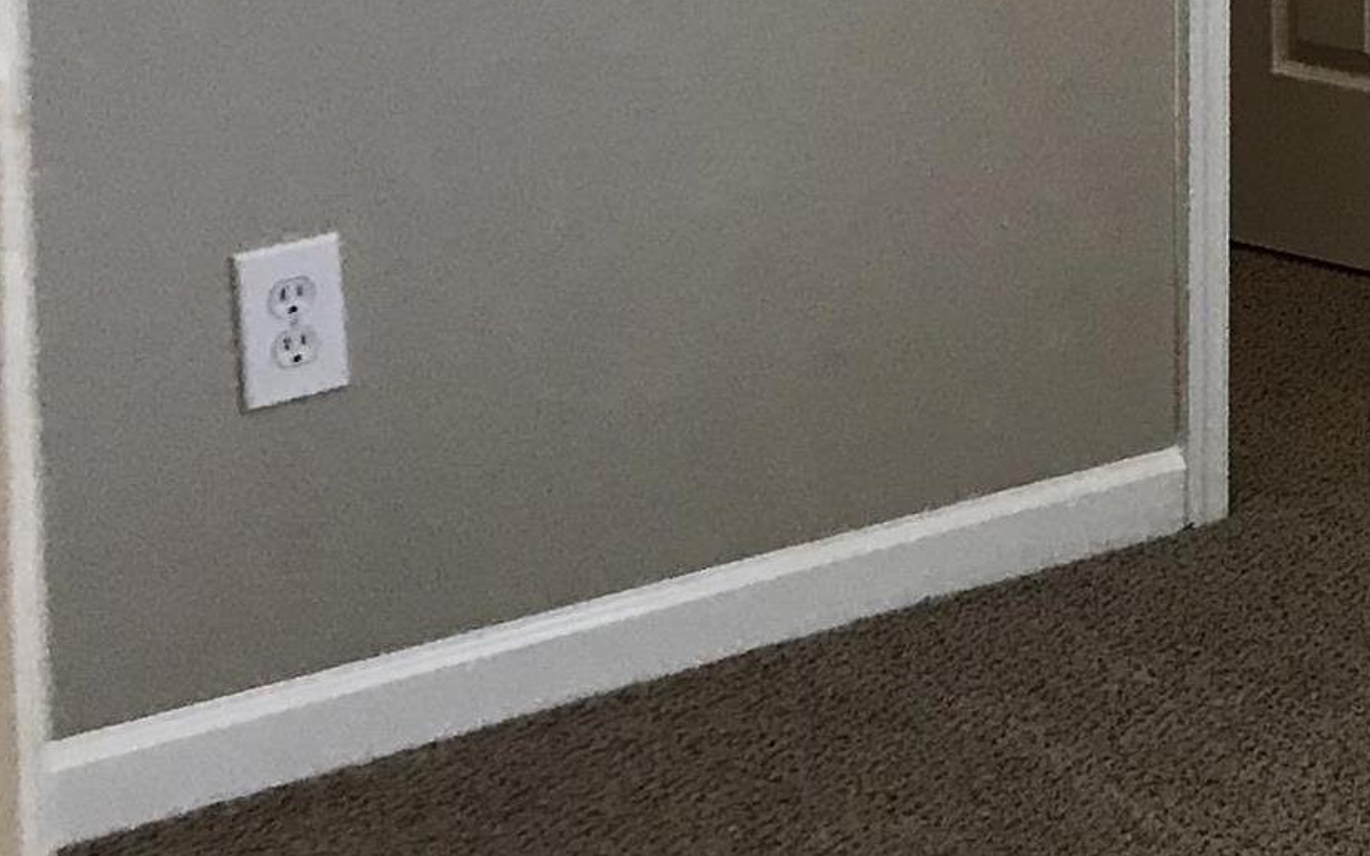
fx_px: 4144
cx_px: 2528
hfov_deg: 15.8
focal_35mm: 111
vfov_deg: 11.5
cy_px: -184
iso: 40
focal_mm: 3.99
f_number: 1.8
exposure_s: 1/30
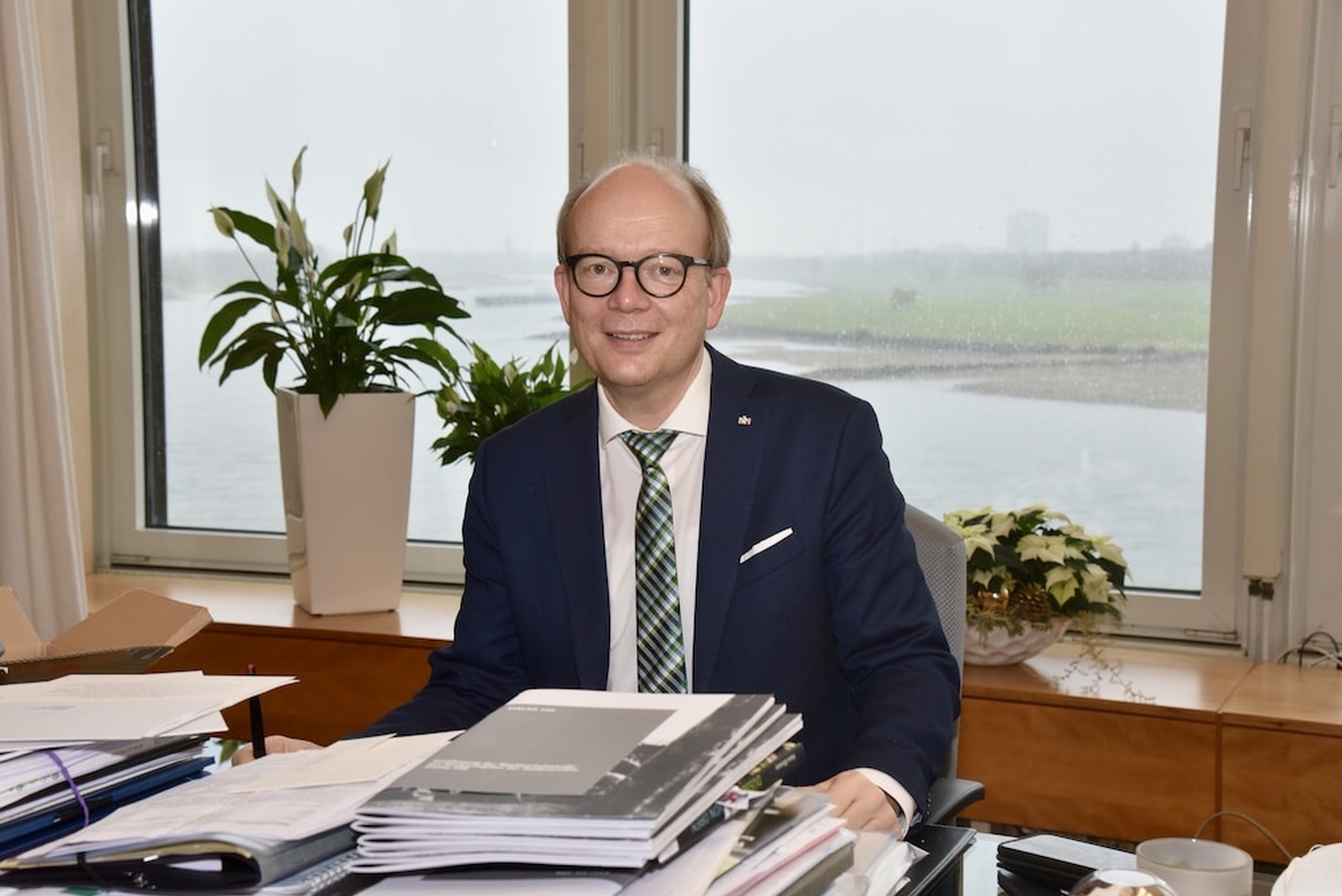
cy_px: 446
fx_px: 1976
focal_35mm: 53
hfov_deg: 37.5
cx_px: 677
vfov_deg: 25.5
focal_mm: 52
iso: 1000
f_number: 8
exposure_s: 1/60
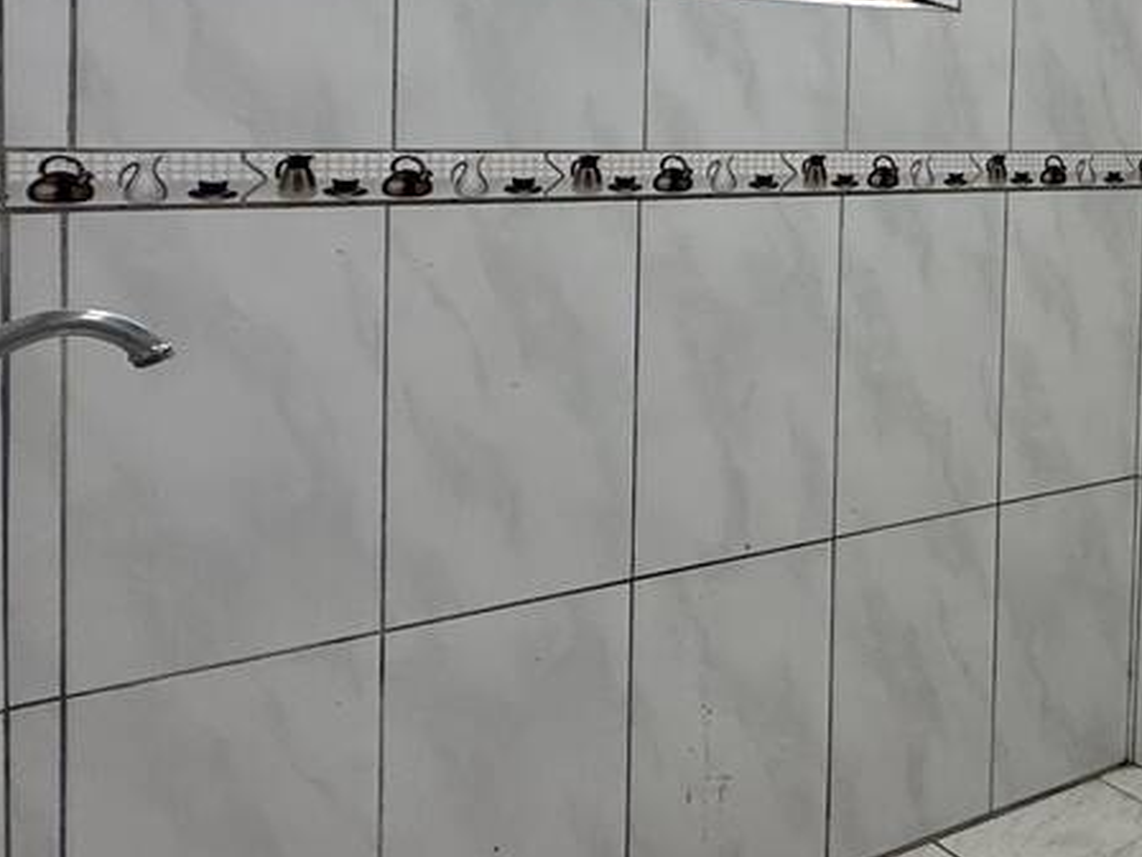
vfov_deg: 31.3
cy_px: 161
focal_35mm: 45
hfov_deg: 29.7
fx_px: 1485
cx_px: 1616
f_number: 2.2
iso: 80
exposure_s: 1/120
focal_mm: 2.22
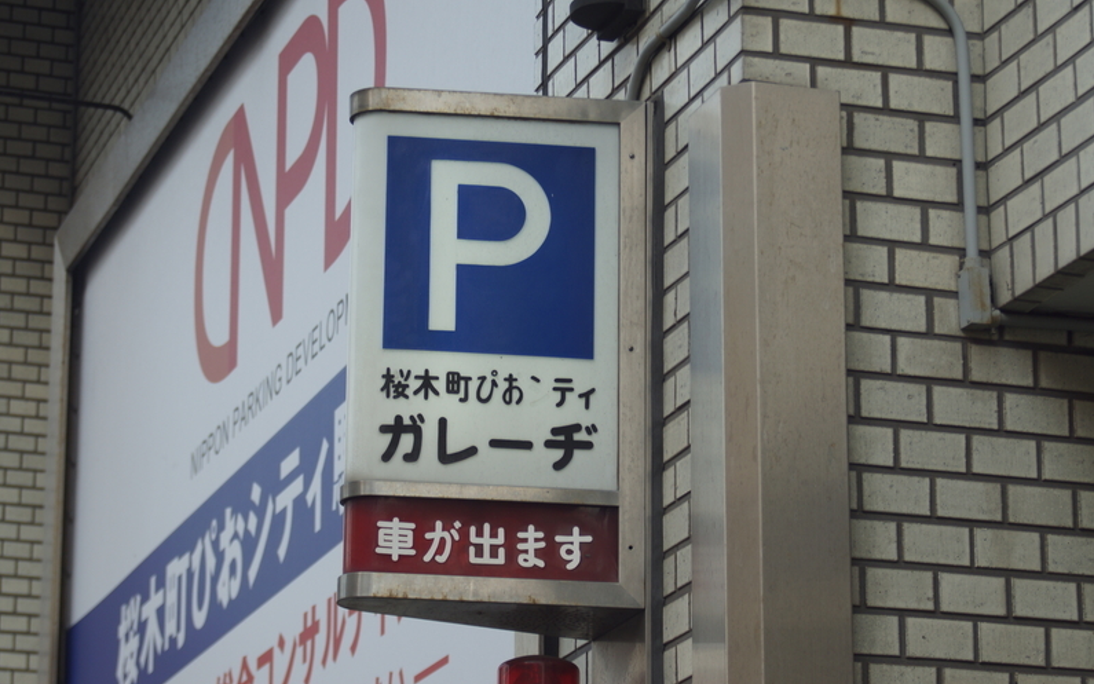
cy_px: 353
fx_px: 3668
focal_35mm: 123
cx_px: 549
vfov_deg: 10.7
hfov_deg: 17.0
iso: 100
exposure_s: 1/160
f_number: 6.3
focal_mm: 80
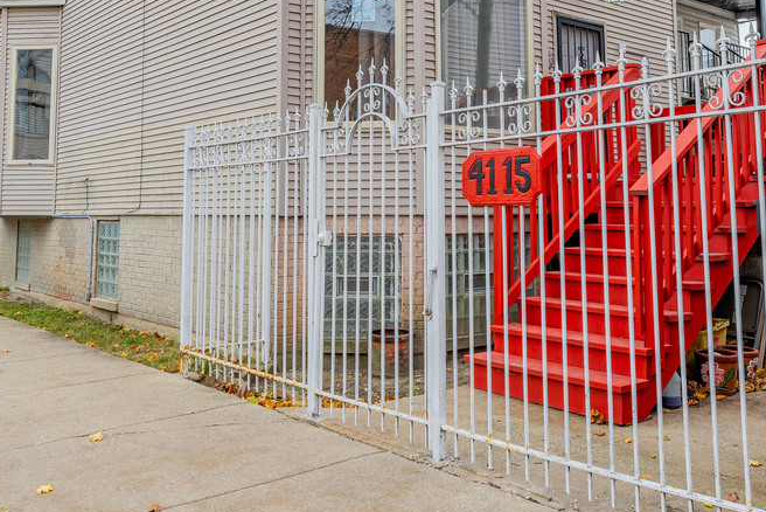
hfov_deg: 51.2
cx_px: 413
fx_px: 798
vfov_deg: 34.7
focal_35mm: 37
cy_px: 120
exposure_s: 1/640
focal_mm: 15.2
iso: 200
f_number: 7.1
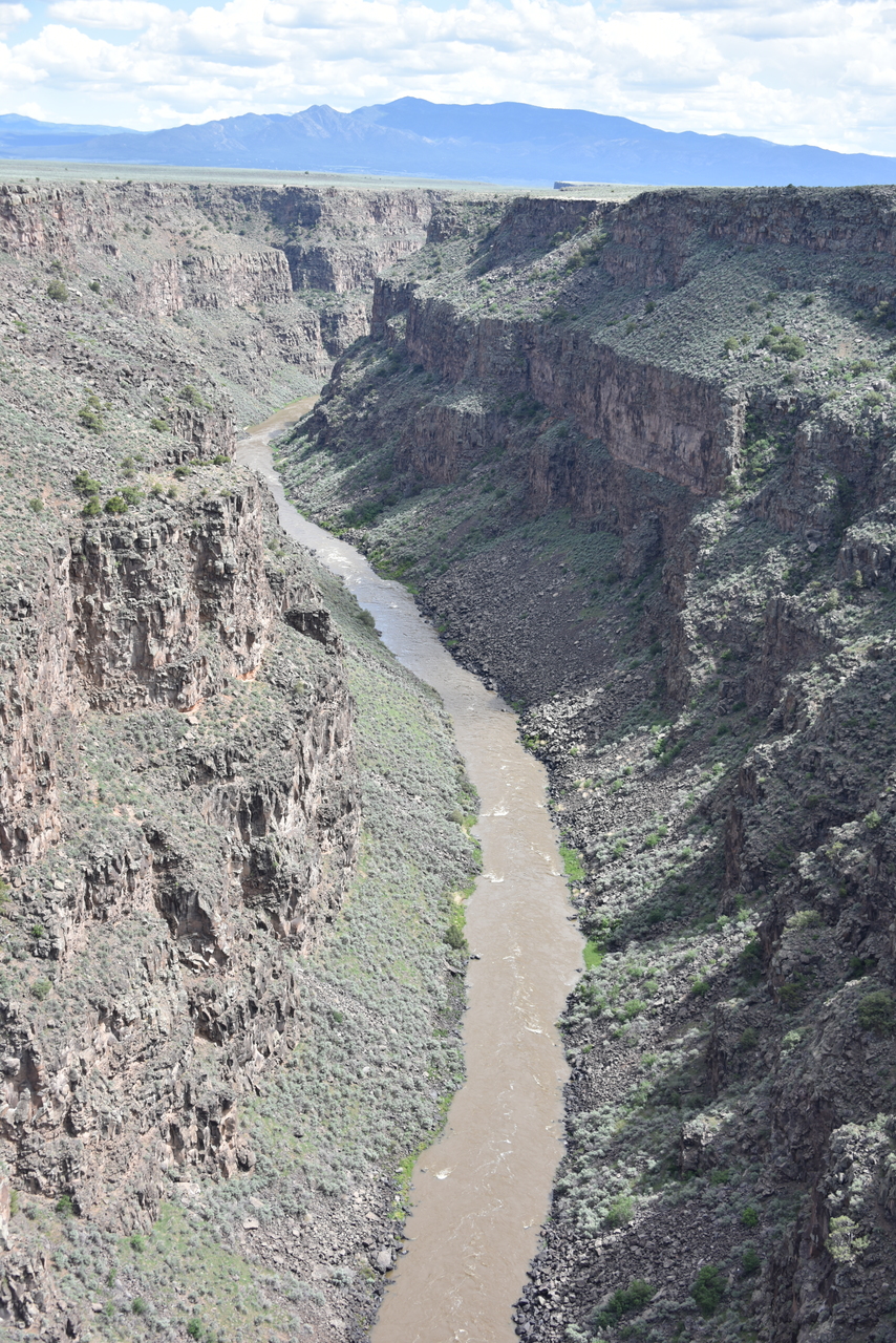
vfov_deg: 44.5
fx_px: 1642
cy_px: 672
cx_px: 448
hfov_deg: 30.5
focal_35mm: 44
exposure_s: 1/200
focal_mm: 44
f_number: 7.1
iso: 100
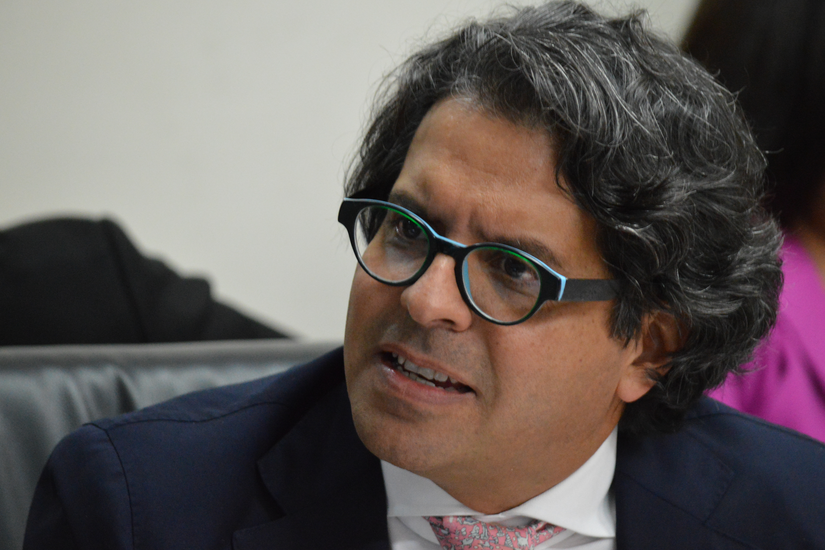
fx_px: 7506
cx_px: 428
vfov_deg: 4.2
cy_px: 262
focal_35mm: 328
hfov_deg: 6.3
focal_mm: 195
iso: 3200
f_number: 5
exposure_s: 1/100
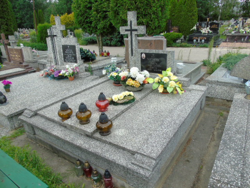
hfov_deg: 69.4
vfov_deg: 54.9
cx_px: 125
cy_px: 94
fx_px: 181
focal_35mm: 25
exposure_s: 1/200
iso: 80
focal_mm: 4.4
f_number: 3.4
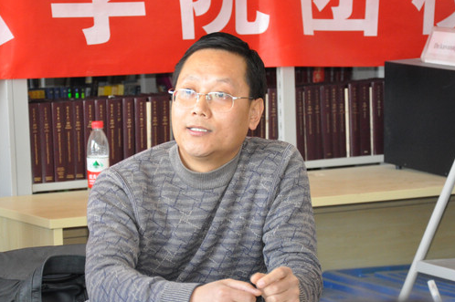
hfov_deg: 14.2
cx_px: 194
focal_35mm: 145
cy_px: 155
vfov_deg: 9.5
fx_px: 1826
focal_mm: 75
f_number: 5.3
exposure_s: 1/80
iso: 2000
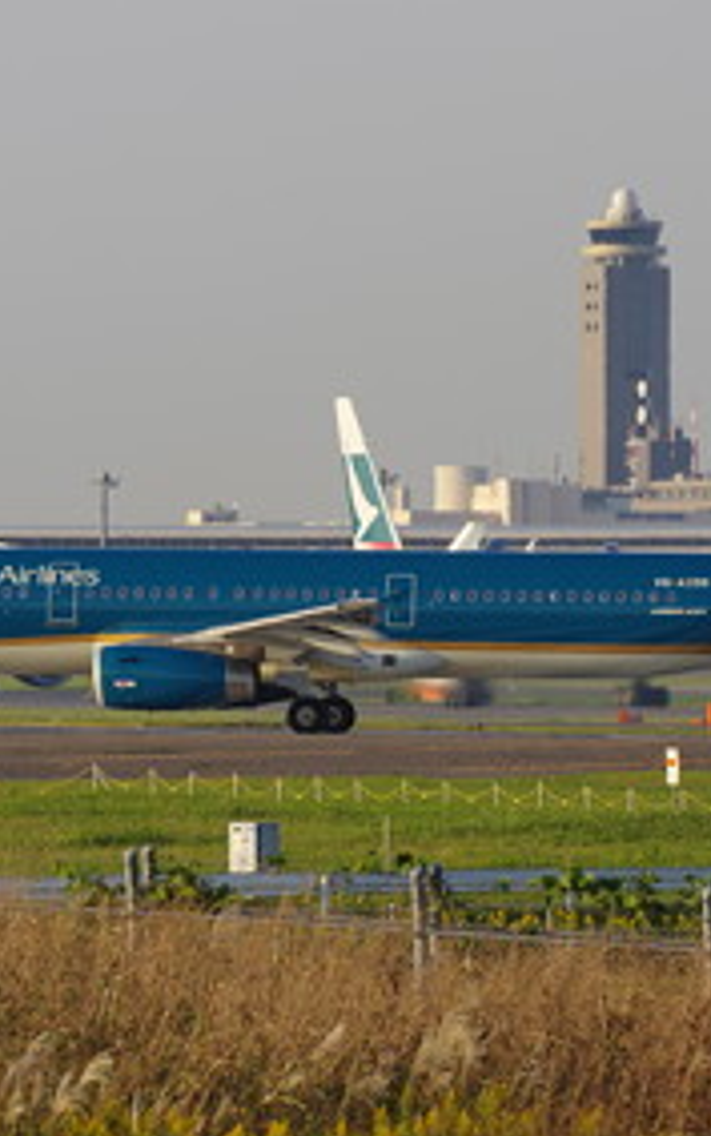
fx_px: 18035
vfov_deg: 3.6
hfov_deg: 2.3
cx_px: 301
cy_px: 552
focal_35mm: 582
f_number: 8
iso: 200
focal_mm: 240
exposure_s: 1/250
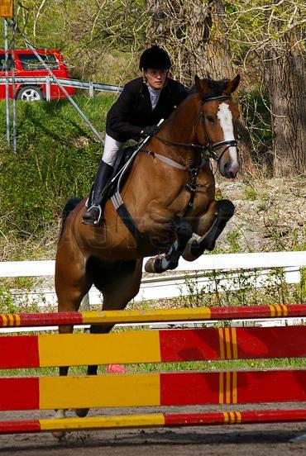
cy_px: 228
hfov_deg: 6.1
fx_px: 2858
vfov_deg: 9.1
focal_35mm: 225
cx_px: 153
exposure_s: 1/500
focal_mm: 150
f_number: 8
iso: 200
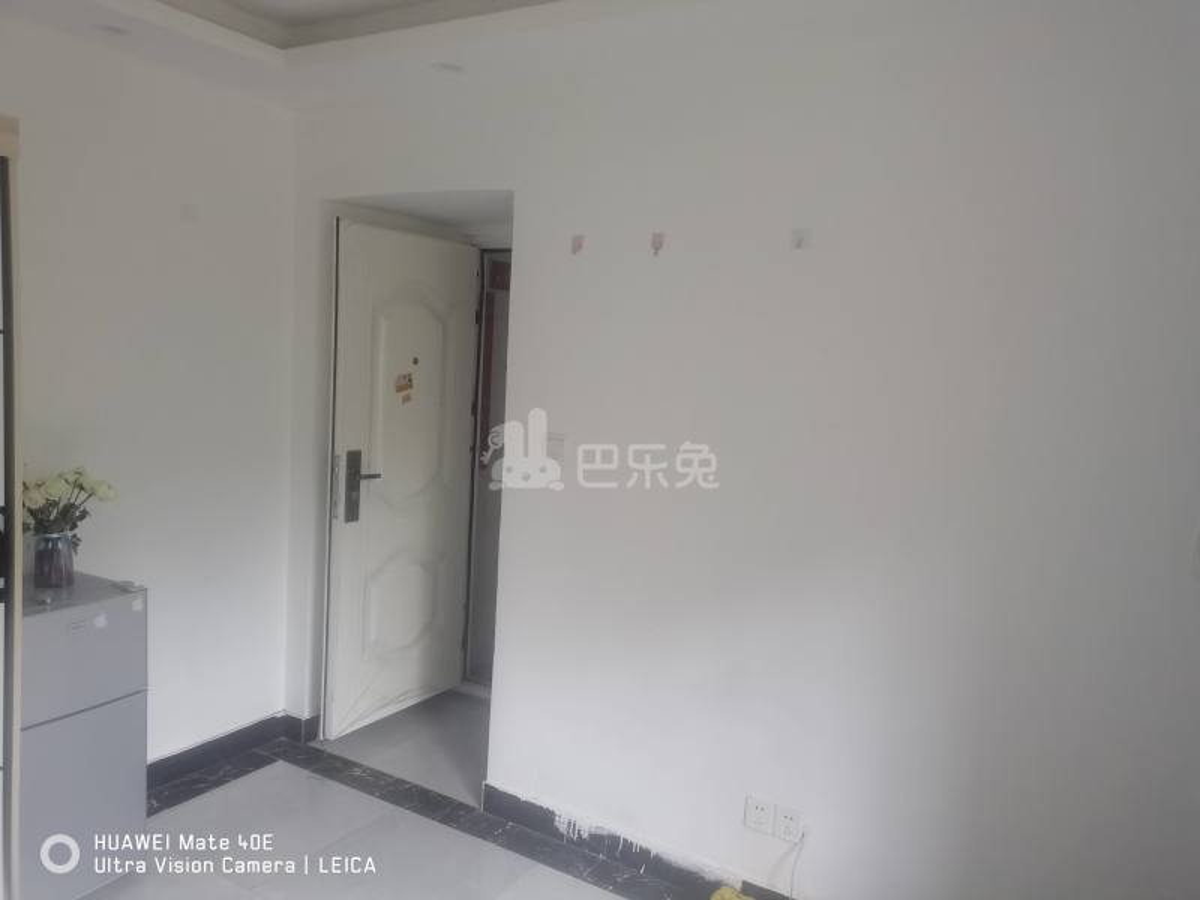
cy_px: 450
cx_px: 600
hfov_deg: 65.3
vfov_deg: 51.4
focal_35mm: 27
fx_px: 936
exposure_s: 1/25
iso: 640
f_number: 1.9
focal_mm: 5.58
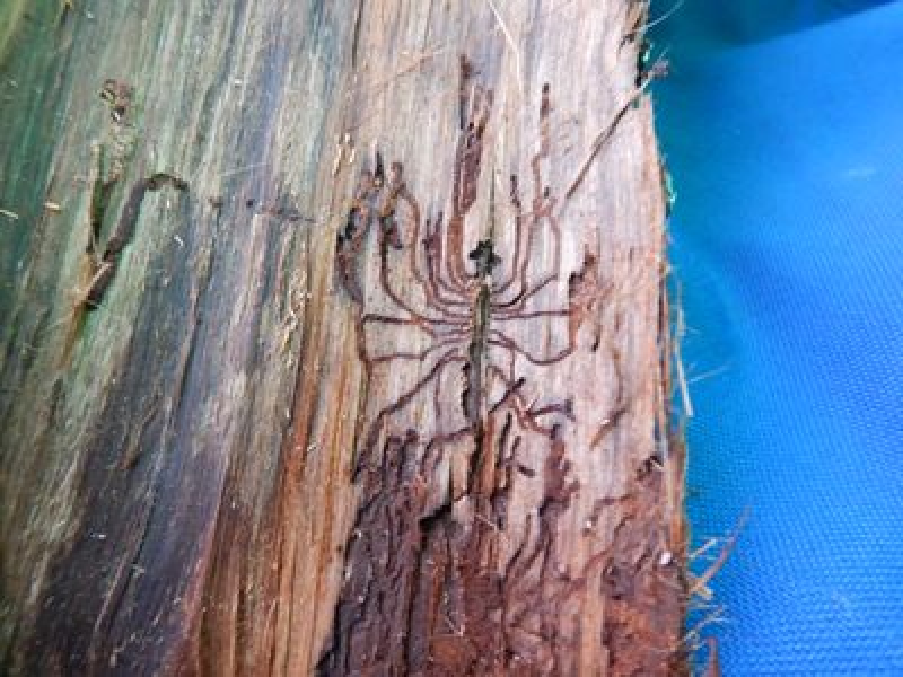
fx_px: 626
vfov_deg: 56.8
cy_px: 338
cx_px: 452
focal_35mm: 24
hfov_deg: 71.6
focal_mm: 4.3
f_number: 2.8
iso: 250
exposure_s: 1/30
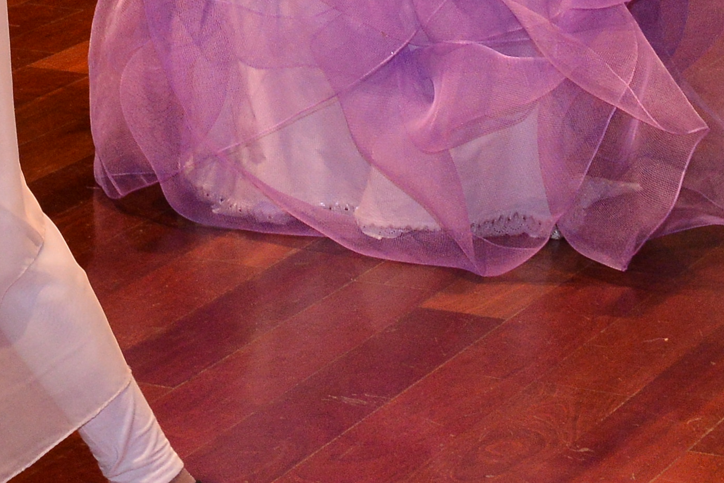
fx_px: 4185
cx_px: -281
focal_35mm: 208
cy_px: -418
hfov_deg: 9.7
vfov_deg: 6.5
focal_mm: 48
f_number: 11
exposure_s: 1/60
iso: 1250
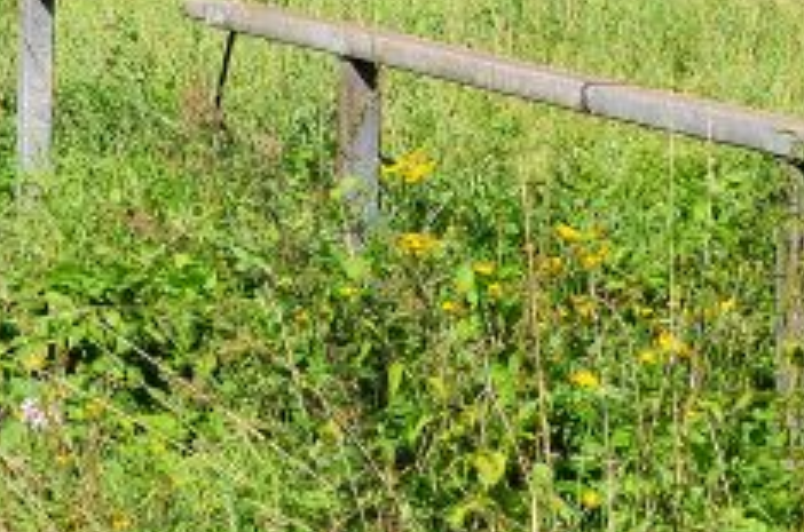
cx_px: -436
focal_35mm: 361
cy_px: -611
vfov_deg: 3.7
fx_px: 8050
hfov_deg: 5.7
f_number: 11
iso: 200
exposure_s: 1/250
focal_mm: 55
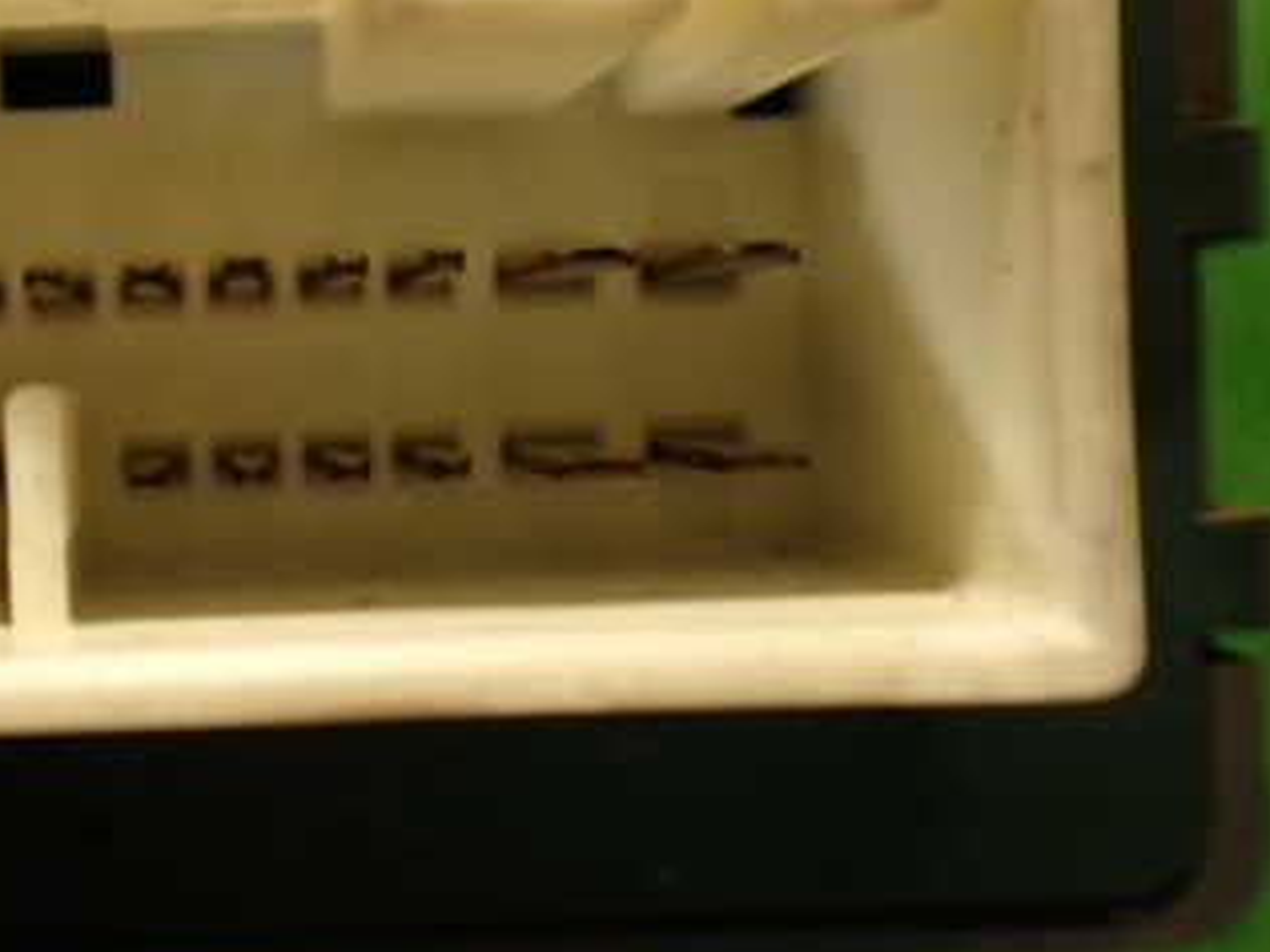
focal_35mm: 57
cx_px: 129
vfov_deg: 25.6
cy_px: 349
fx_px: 2091
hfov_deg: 32.1
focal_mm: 5.4
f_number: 2.3
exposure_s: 1/30
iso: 250
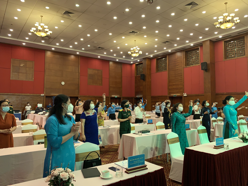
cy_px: 93
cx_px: 124
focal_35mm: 26
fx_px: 186
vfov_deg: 53.1
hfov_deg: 67.3
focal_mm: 4.25
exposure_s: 1/60
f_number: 1.8
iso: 80
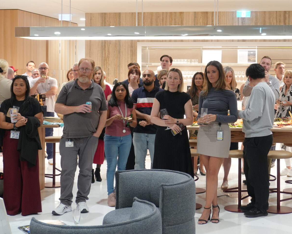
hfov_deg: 28.4
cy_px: 70
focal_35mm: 66
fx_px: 570
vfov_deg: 23.0
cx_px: 204
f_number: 4
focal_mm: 22
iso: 400
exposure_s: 1/15
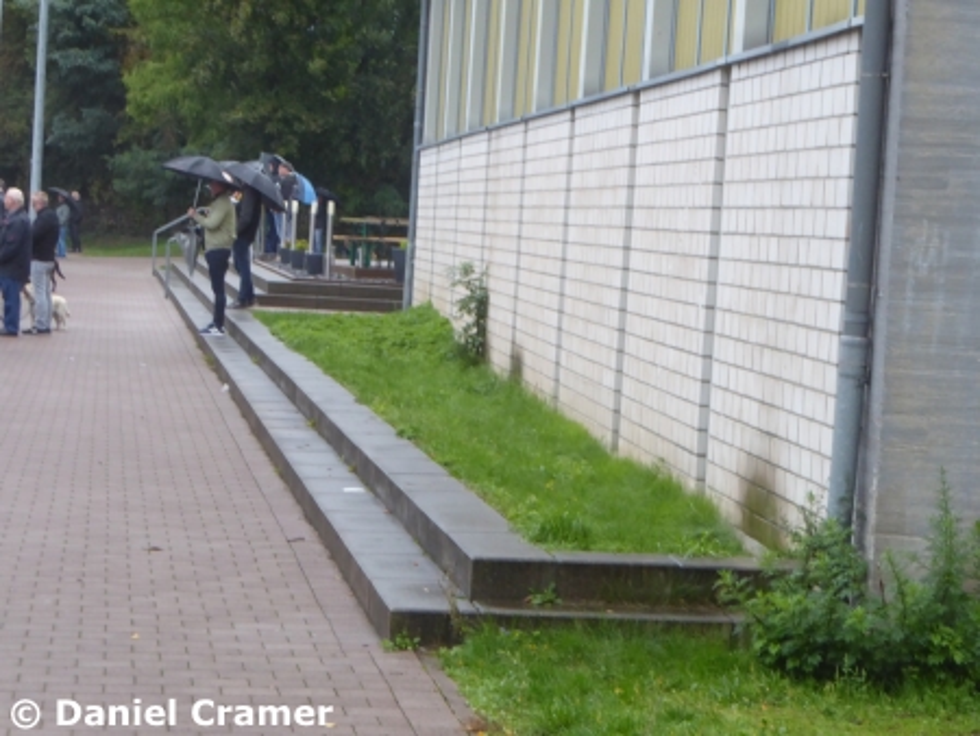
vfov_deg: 12.9
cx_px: 490
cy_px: 368
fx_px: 3257
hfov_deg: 17.1
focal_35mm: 115
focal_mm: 20.6
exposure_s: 1/40
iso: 400
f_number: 8
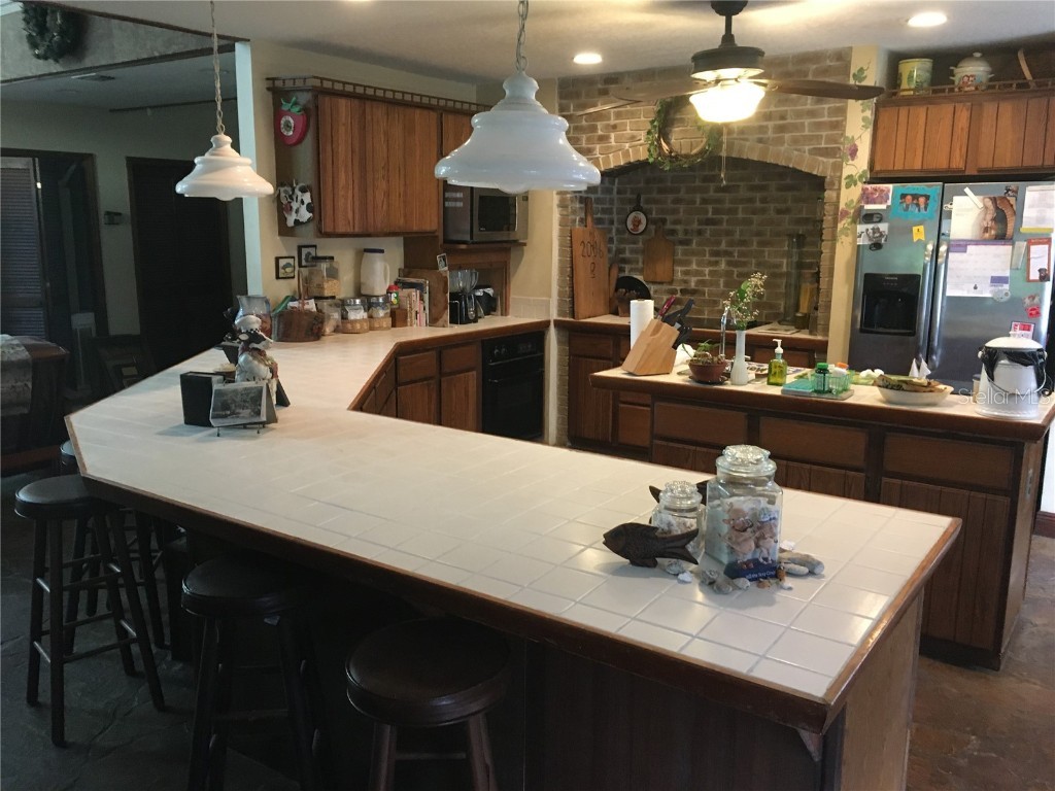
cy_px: 396
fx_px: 884
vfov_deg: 48.2
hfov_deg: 61.7
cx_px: 528
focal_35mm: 29
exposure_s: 1/30
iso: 160
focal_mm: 4.15
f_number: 2.2
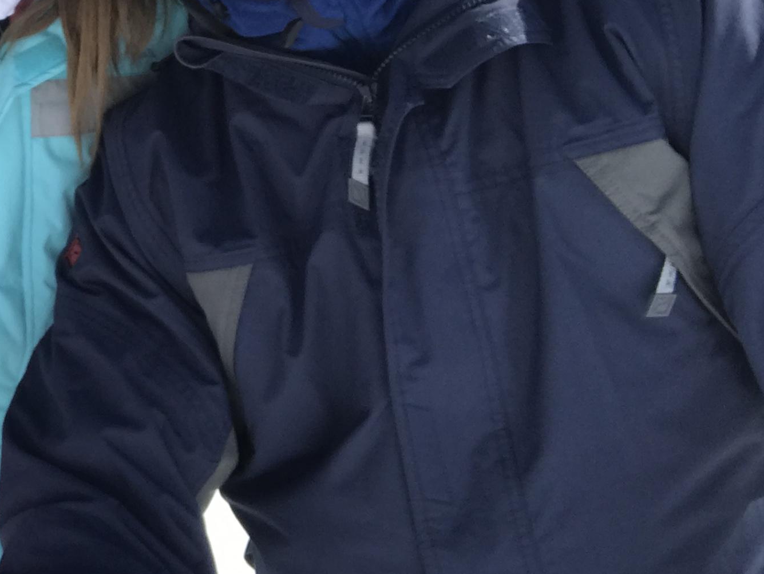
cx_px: -83
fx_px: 1634
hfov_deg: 24.5
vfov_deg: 19.4
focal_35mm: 74
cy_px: 10
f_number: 2.2
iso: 25
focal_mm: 2.87
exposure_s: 1/1203
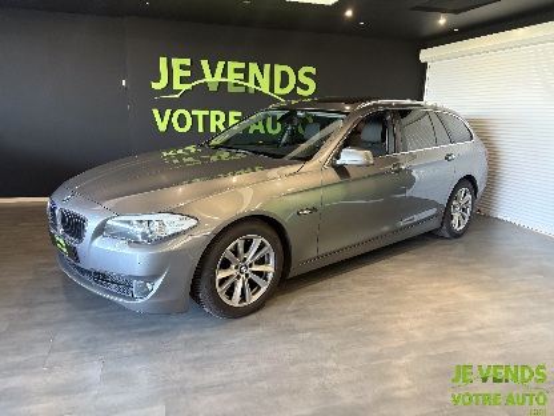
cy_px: 208
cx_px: 277
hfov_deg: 67.3
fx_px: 416
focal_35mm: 26
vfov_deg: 53.1
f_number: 1.6
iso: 320
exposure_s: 1/50
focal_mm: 5.96
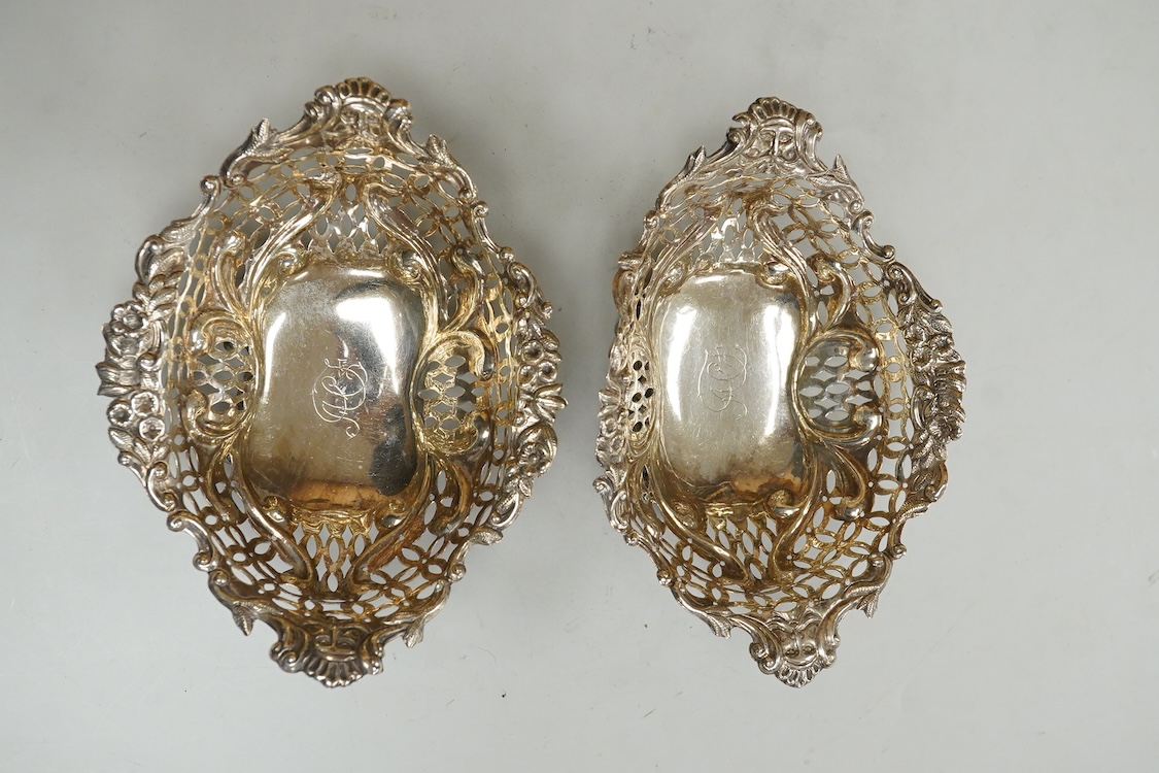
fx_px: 1449
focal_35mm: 45
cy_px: 386
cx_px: 580
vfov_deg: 29.9
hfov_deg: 43.6
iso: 2500
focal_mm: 30
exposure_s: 1/200
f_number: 10
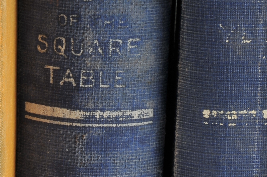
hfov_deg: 8.2
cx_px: 184
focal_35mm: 253
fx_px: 1870
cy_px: 43
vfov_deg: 5.4
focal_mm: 55
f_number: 22
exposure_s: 1/250
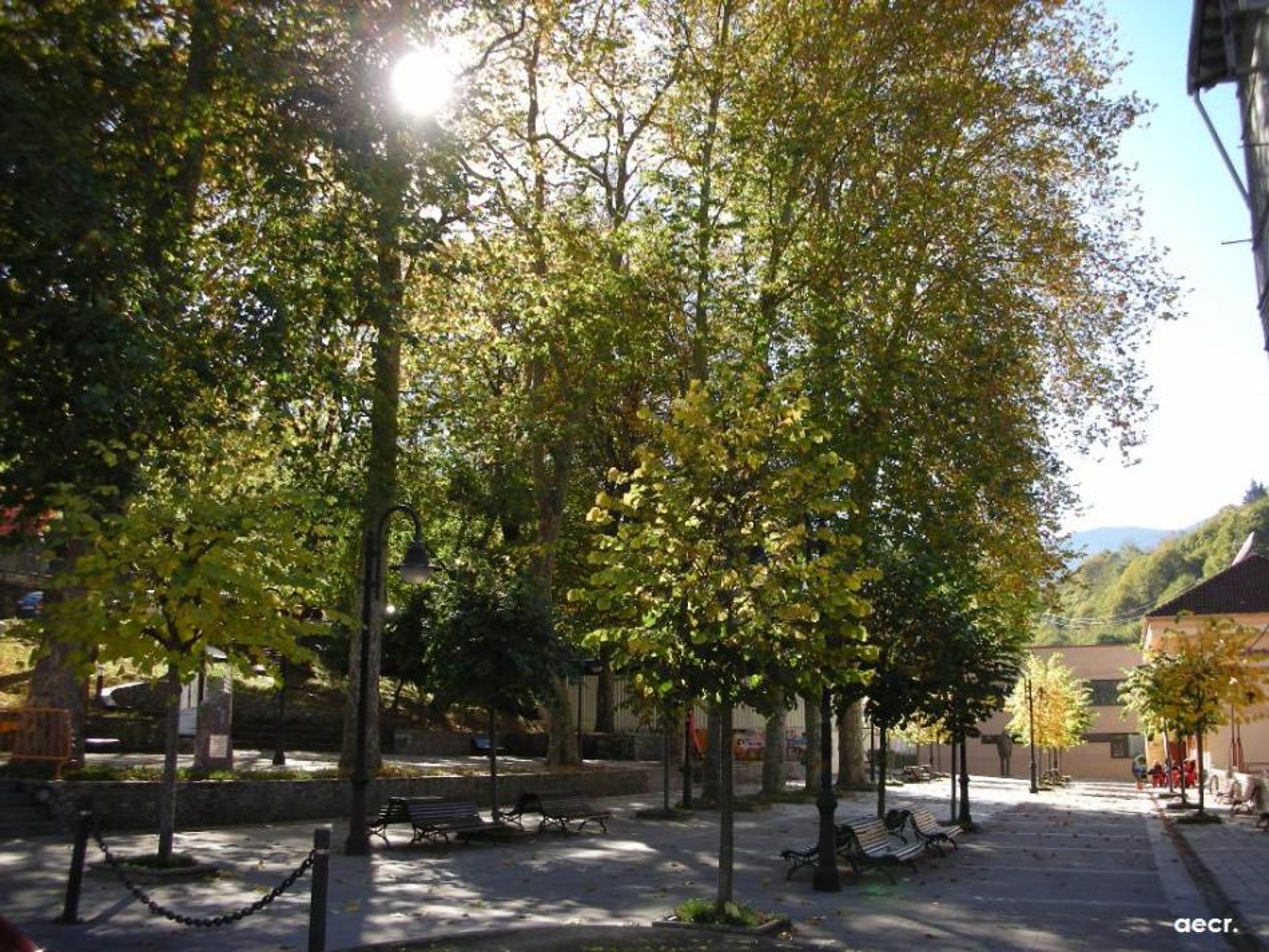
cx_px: 634
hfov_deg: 52.6
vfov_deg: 40.7
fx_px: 1283
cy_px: 476
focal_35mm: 35
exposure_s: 1/173
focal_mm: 5.8
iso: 50
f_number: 3
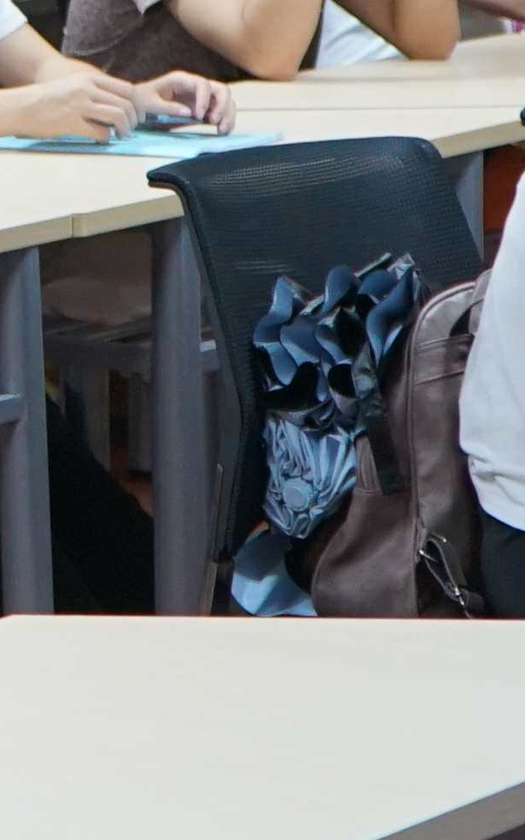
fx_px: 5356
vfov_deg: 8.9
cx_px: -702
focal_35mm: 234
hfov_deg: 5.4
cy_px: -184
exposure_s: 1/160
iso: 2500
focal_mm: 53
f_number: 5
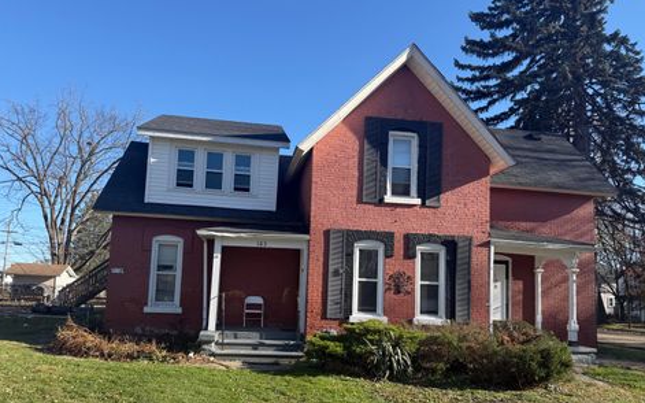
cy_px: 246
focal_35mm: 27
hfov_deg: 68.4
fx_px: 474
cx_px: 309
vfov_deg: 45.7
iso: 80
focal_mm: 6.76
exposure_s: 1/2110
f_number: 1.78
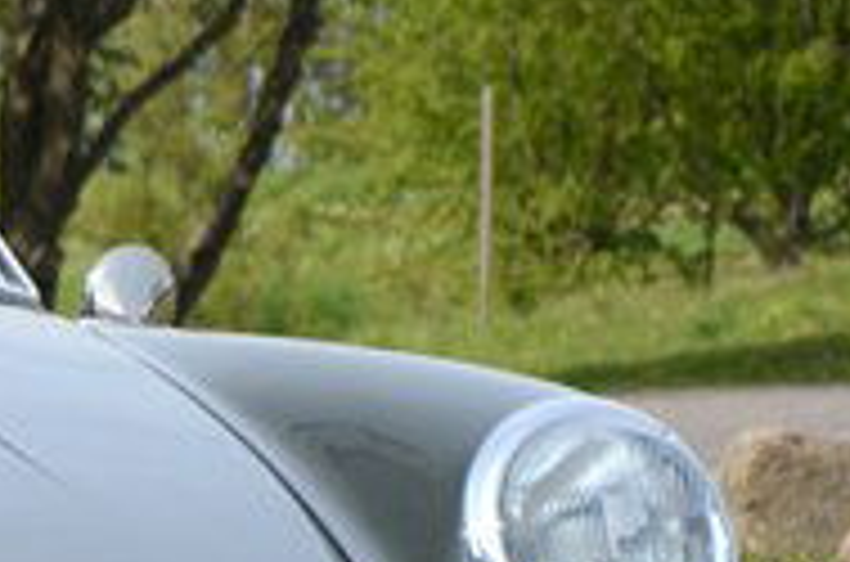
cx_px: -616
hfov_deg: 3.1
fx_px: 15688
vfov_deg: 2.1
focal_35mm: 666
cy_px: 593
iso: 100
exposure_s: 1/160
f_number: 5.6
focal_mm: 105
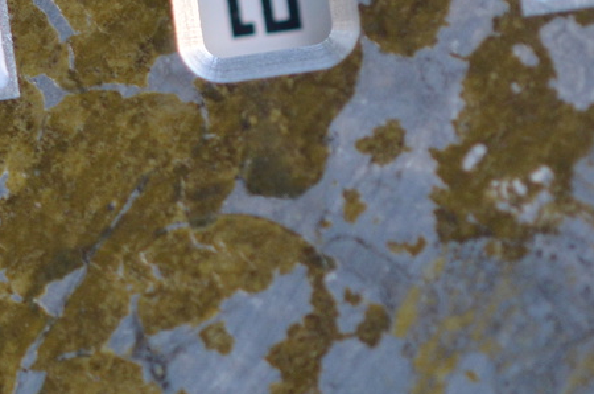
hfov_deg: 7.3
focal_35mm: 280
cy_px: 178
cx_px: -190
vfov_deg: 4.9
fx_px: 4610
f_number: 5.6
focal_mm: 60
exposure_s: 1/125
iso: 800
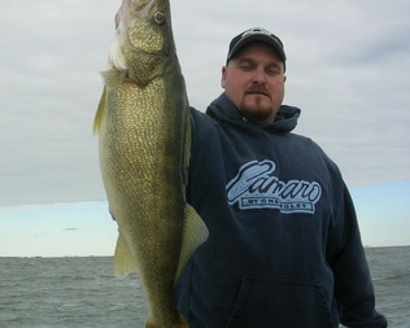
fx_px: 570
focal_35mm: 47
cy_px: 174
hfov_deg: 39.4
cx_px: 170
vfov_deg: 32.1
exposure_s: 1/254
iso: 50
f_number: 5.6
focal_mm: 5.8
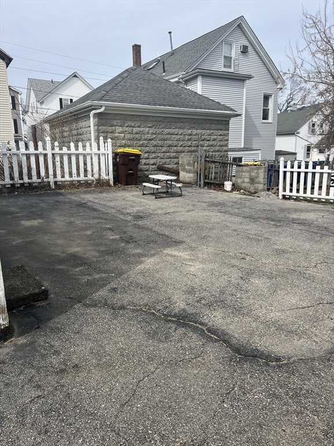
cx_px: 167
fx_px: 334
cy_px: 223
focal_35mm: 26
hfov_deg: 53.1
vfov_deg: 67.3
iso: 50
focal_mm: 5.7
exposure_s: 1/3831
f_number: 1.5
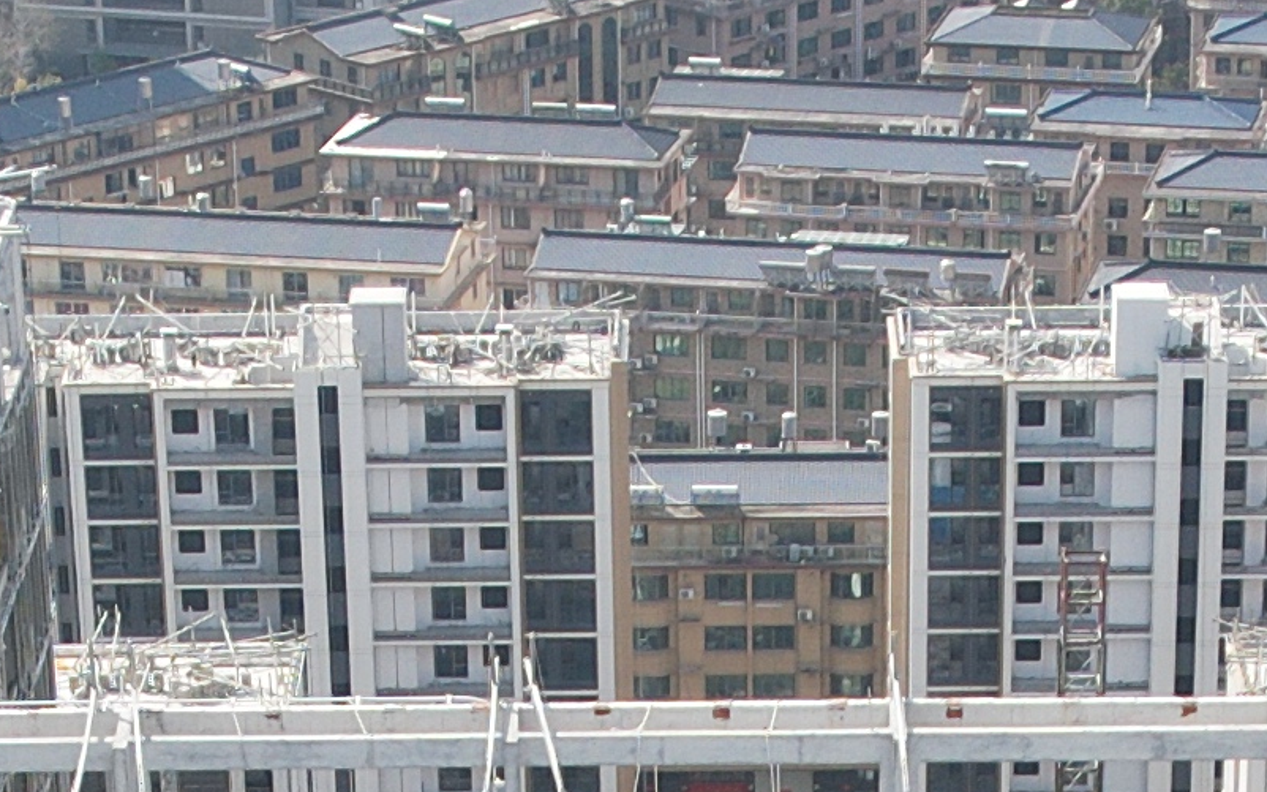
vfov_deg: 8.2
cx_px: 814
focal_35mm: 153
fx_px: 5282
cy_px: 1521
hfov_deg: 13.7
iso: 200
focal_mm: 8.38
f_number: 2.8
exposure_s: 1/1600
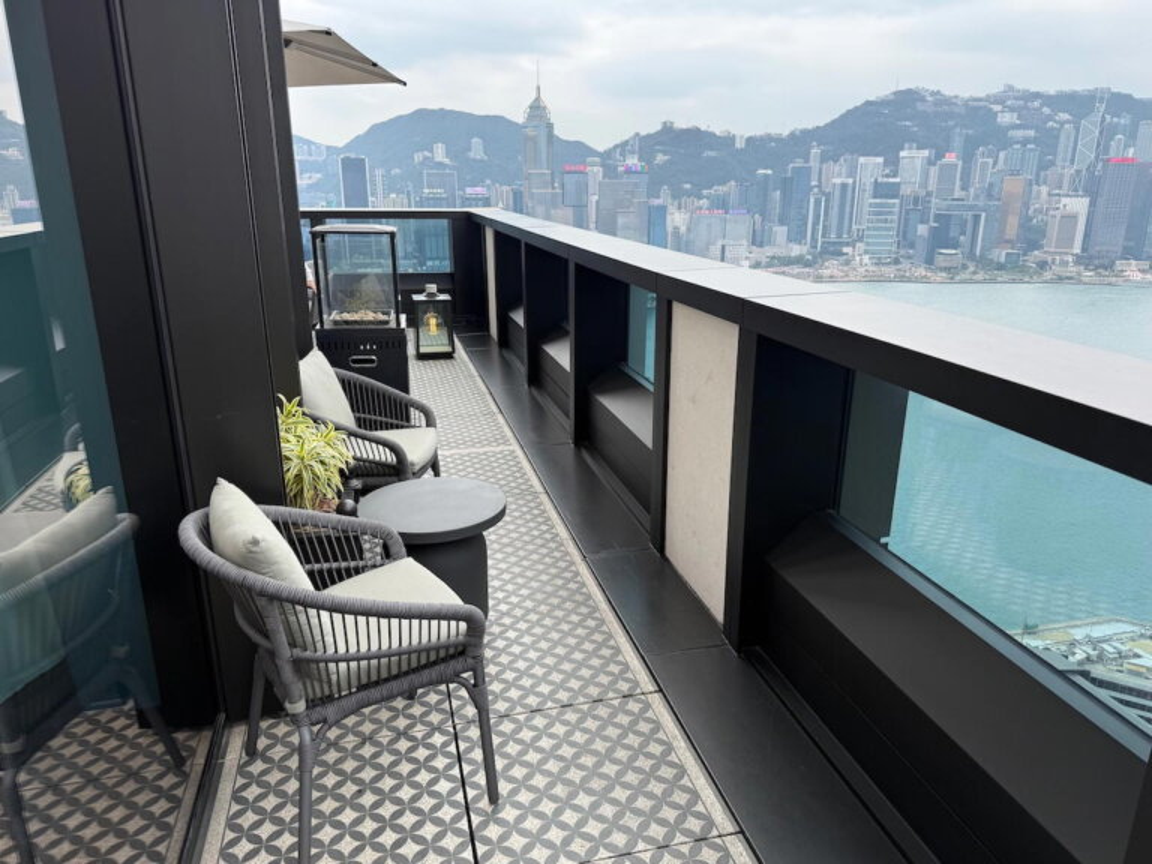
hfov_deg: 71.6
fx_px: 799
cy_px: 432
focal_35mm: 24
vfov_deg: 56.8
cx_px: 576
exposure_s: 1/1522
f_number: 1.78
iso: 80
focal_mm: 6.76
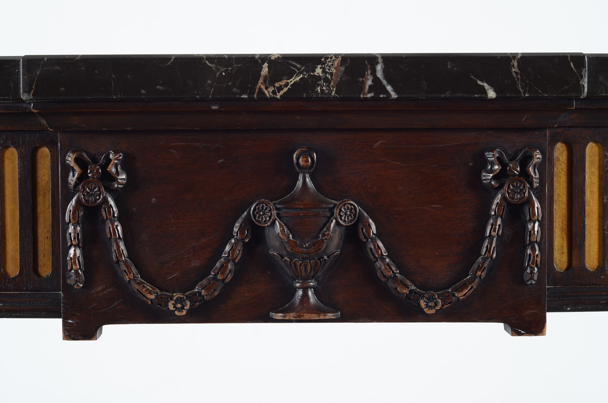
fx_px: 1264
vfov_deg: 18.1
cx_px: 304
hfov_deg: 27.0
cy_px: 202
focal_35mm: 75
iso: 100
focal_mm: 50
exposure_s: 1/125
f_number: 5
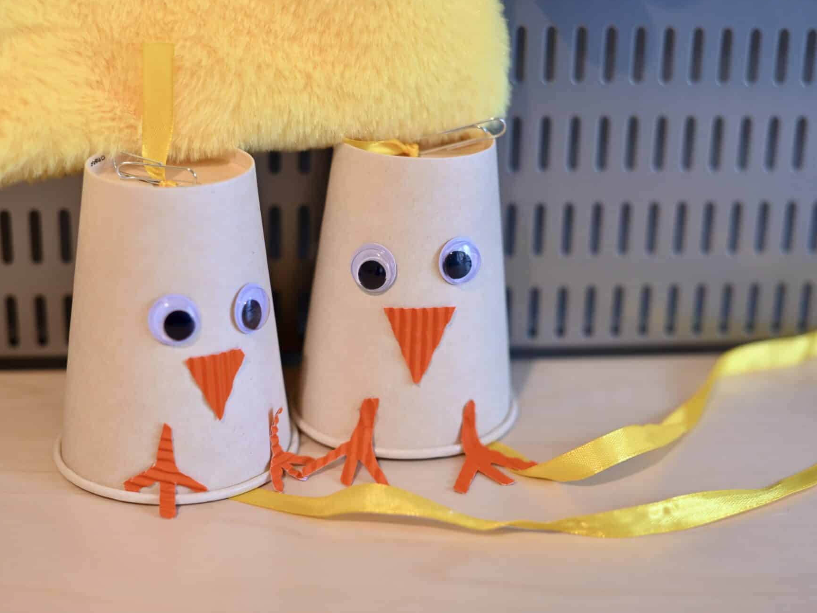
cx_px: 363
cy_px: 298
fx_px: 1345
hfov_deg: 33.7
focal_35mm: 57
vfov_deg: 25.7
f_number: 2.8
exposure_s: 1/125
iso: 1250
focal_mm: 50
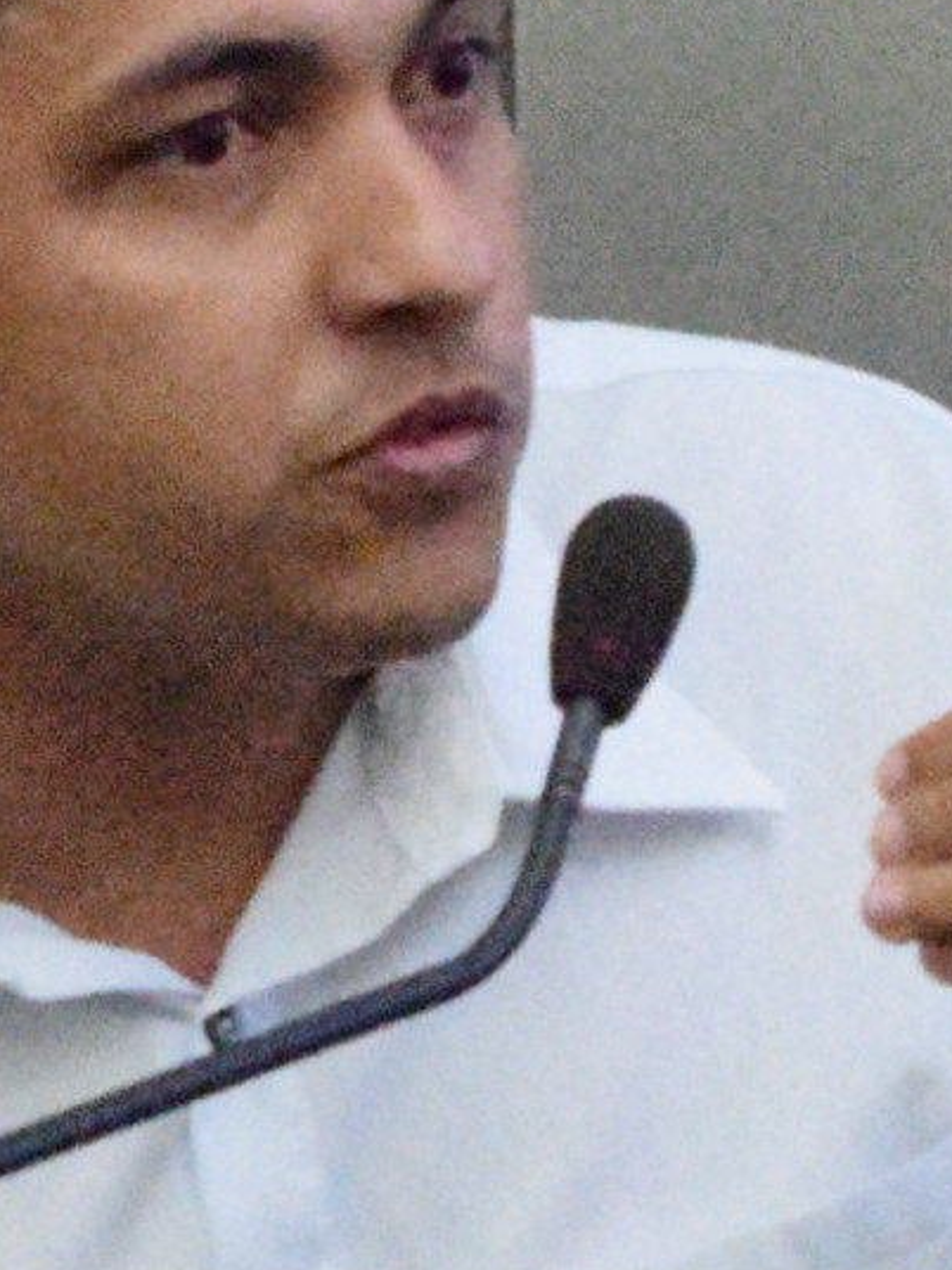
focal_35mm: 685
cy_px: 1201
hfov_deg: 2.2
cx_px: 1873
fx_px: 25107
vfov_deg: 2.9
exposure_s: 1/400
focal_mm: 85
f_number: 8
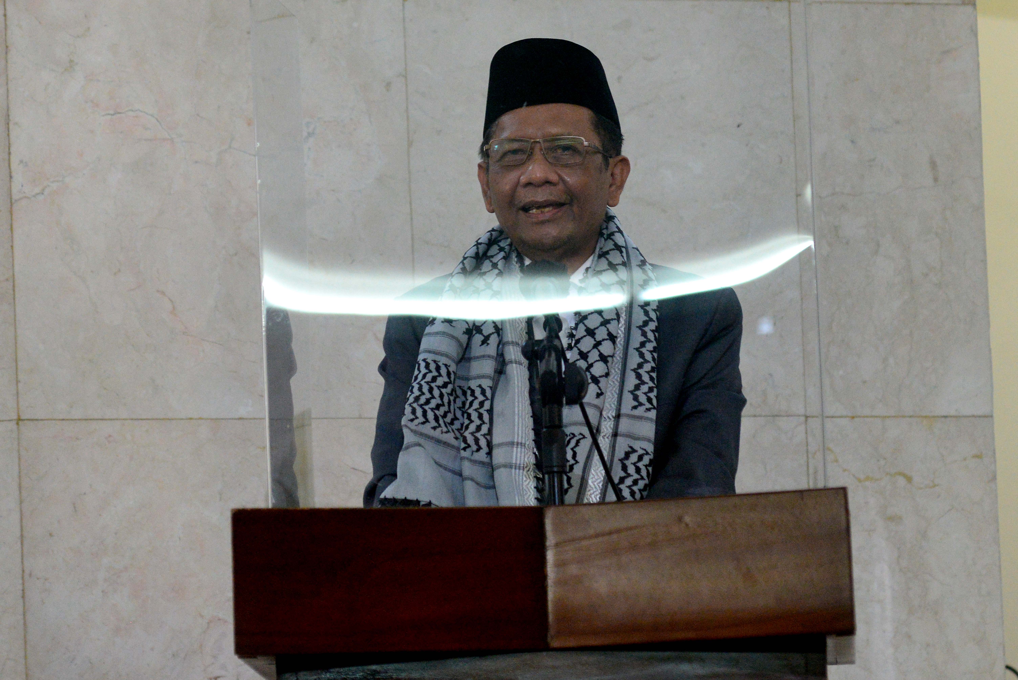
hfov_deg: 10.3
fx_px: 5657
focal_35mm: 200
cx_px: 509
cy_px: 340
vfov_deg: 6.9
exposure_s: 1/125
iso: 3200
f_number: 5.6
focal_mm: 200
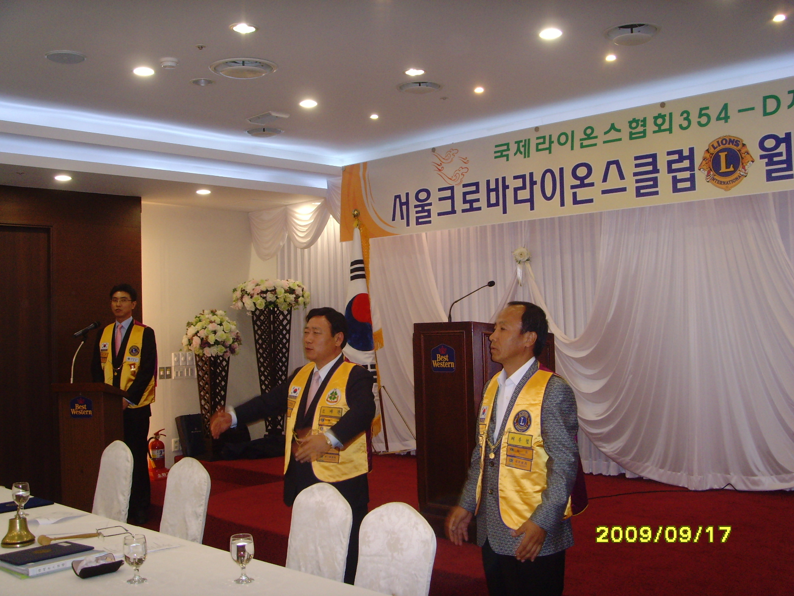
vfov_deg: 36.8
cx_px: 397
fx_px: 895
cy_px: 298
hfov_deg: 47.9
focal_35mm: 39
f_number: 3.5
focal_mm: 6.6
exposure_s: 1/45
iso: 200
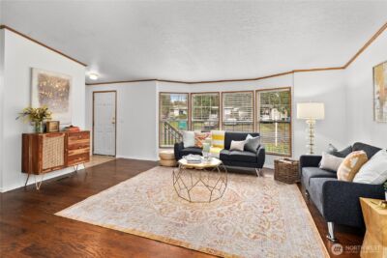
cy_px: 129
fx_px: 183
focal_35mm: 17
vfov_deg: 70.5
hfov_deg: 93.3
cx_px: 194
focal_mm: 17
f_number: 7.1
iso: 1000
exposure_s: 1/8
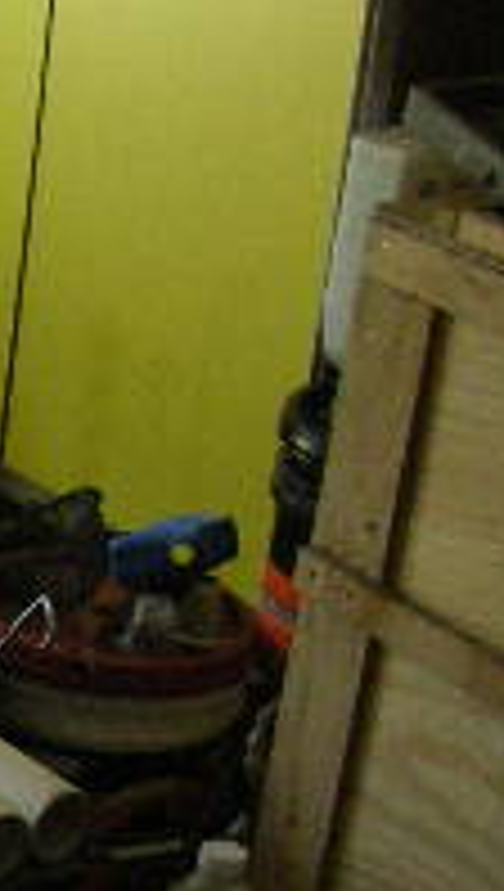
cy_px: 756
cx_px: -878
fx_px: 2910
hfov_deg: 8.6
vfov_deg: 17.2
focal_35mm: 123
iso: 339
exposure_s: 1/62.8
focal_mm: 5.7
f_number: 2.8
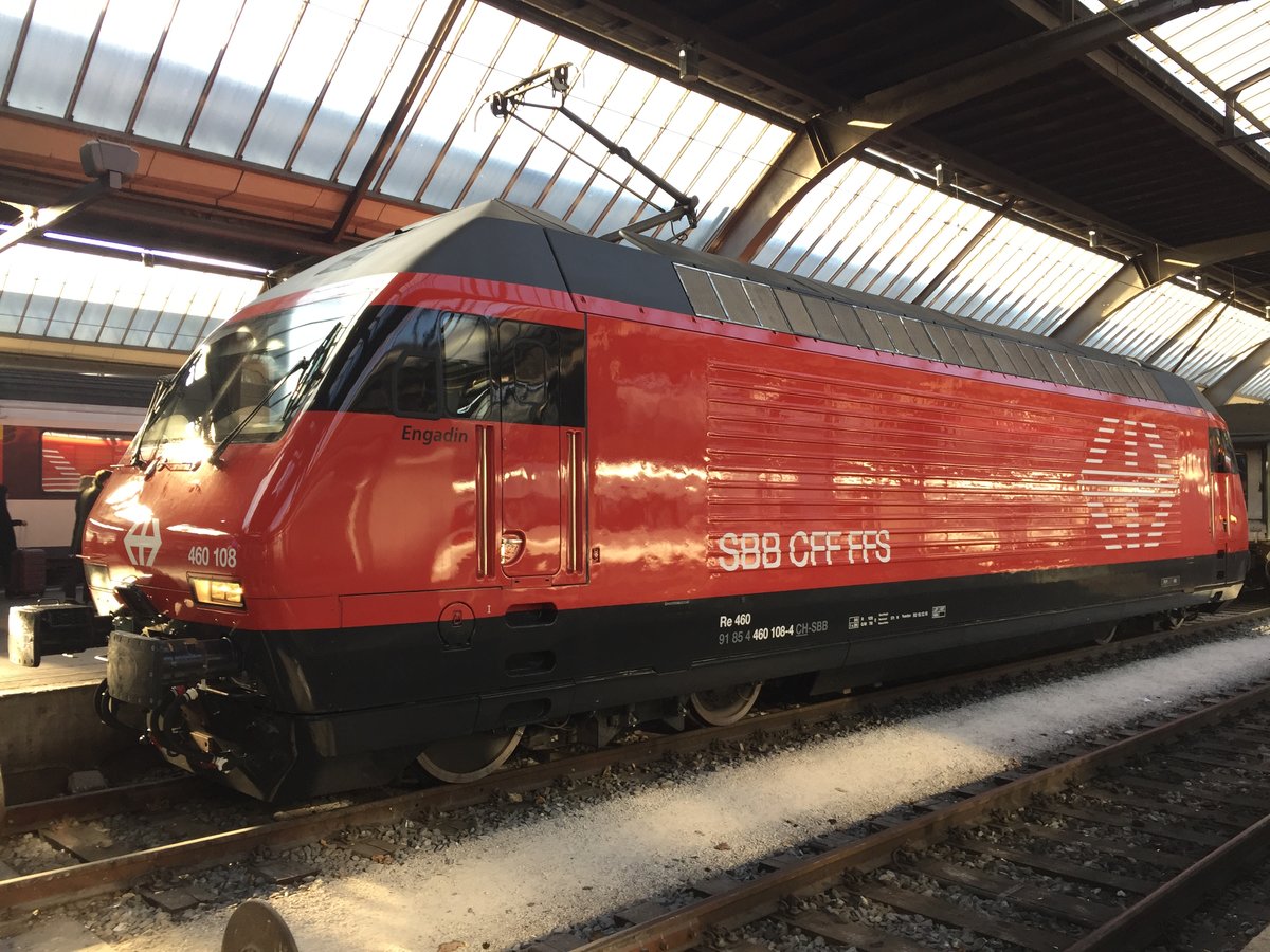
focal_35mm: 29
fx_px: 1064
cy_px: 476
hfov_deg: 61.7
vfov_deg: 48.2
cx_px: 635
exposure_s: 1/100
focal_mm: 4.15
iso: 50
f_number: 2.2
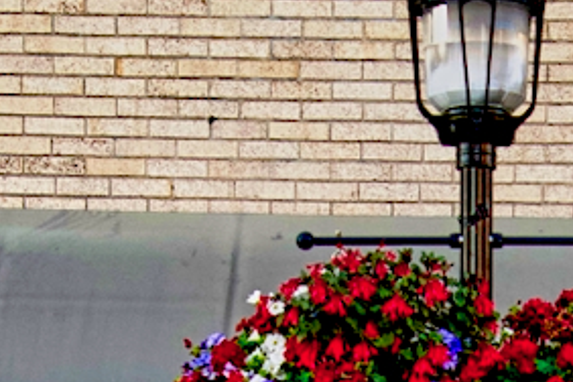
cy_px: 725
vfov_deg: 4.5
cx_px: 516
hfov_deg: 6.9
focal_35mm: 300
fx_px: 4775
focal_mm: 44
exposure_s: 1/125
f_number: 5.6
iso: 1600
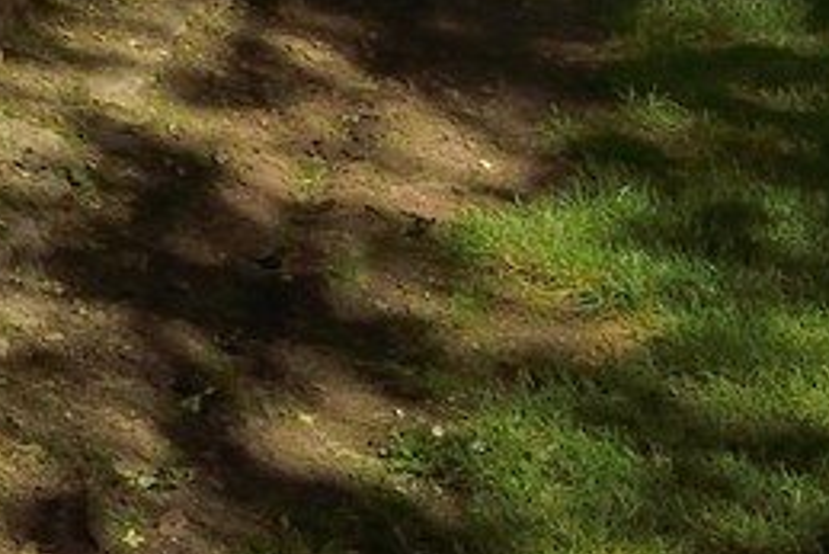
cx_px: -1536
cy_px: -735
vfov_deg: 7.0
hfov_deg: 9.2
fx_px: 4262
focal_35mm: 185
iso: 200
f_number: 14
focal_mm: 30
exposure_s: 1/250
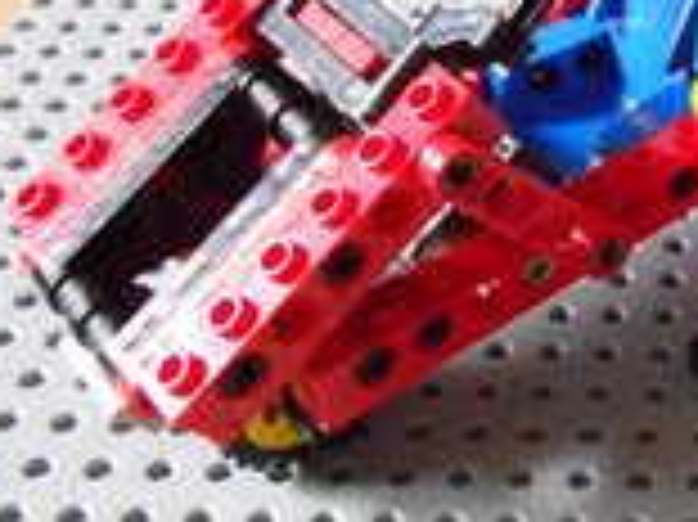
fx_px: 1511
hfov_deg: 23.4
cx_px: 874
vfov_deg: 18.9
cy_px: -50
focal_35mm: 75
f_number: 3.2
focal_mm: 4.6
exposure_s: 1/40
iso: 800
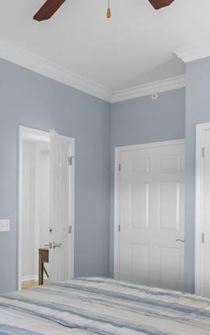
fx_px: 347
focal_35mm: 38
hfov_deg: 29.4
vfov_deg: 51.0
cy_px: 208
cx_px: -35
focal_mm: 16
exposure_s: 1/25
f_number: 5
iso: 125
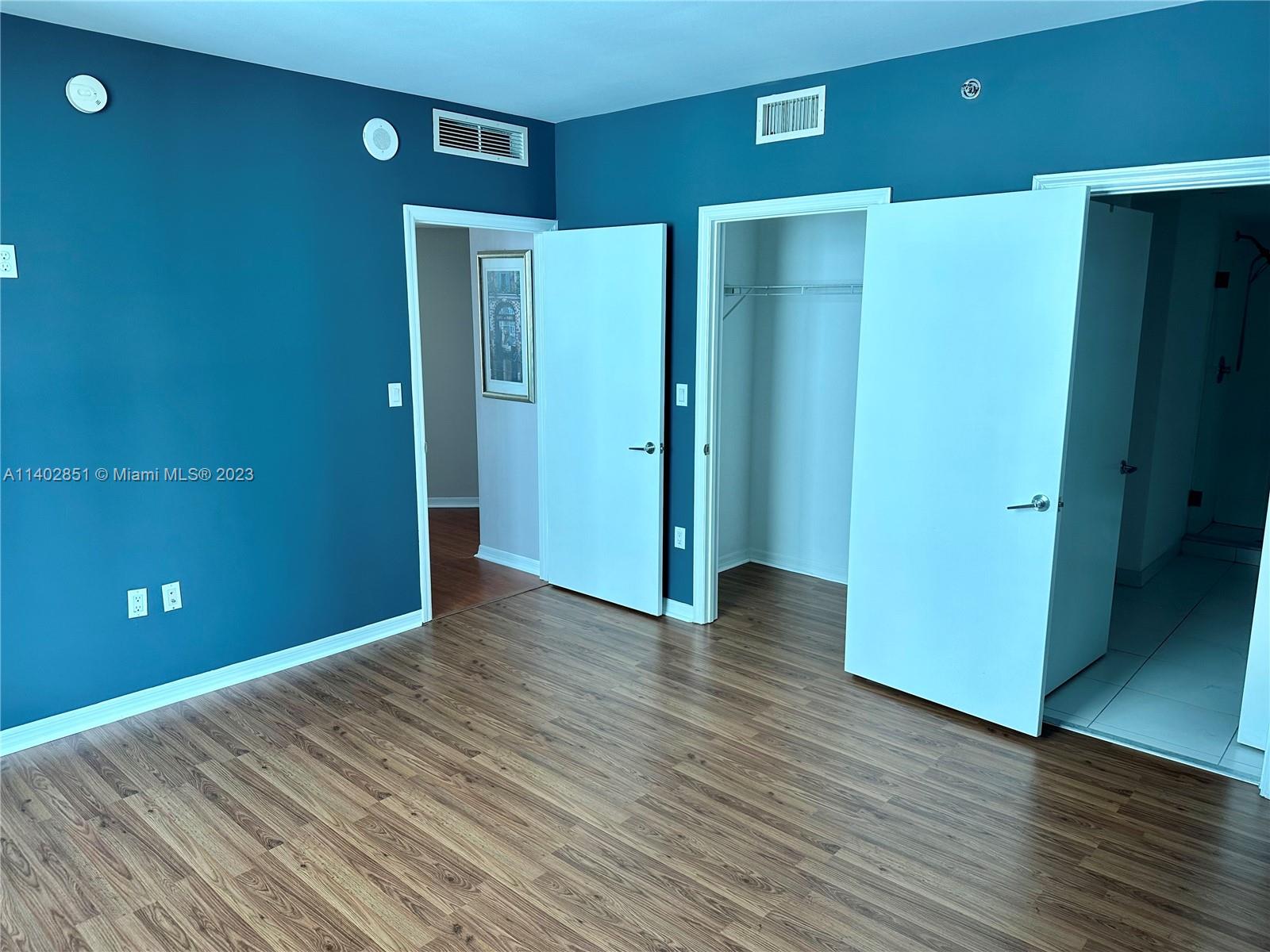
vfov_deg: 56.8
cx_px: 635
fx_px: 881
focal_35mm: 24
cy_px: 476
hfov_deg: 71.6
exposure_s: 1/121
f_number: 1.78
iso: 125
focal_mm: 6.86
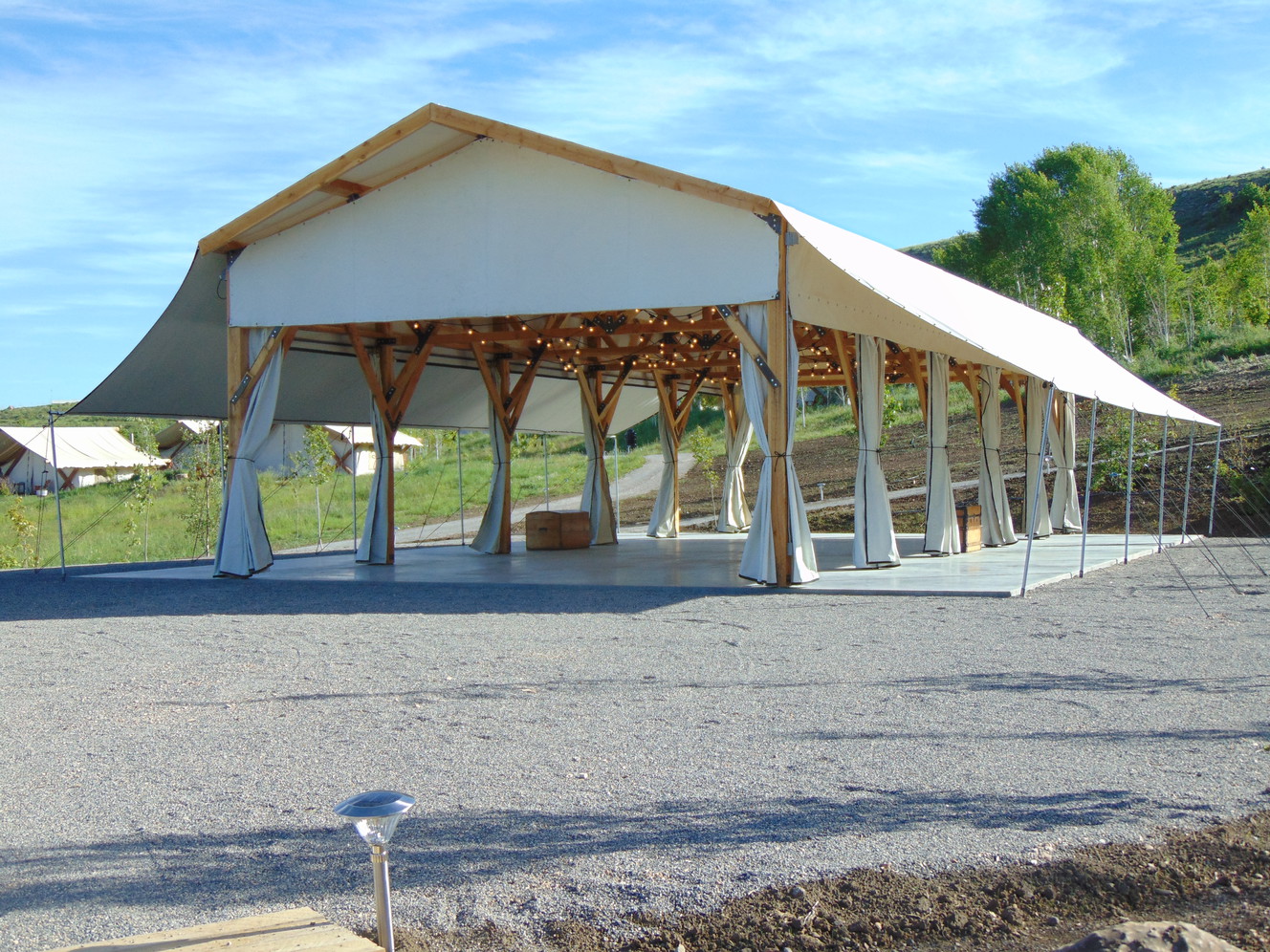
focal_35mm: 50
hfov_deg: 38.2
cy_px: 476
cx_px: 635
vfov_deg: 29.1
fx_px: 1834
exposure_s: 1/500
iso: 80
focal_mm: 9
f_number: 3.5
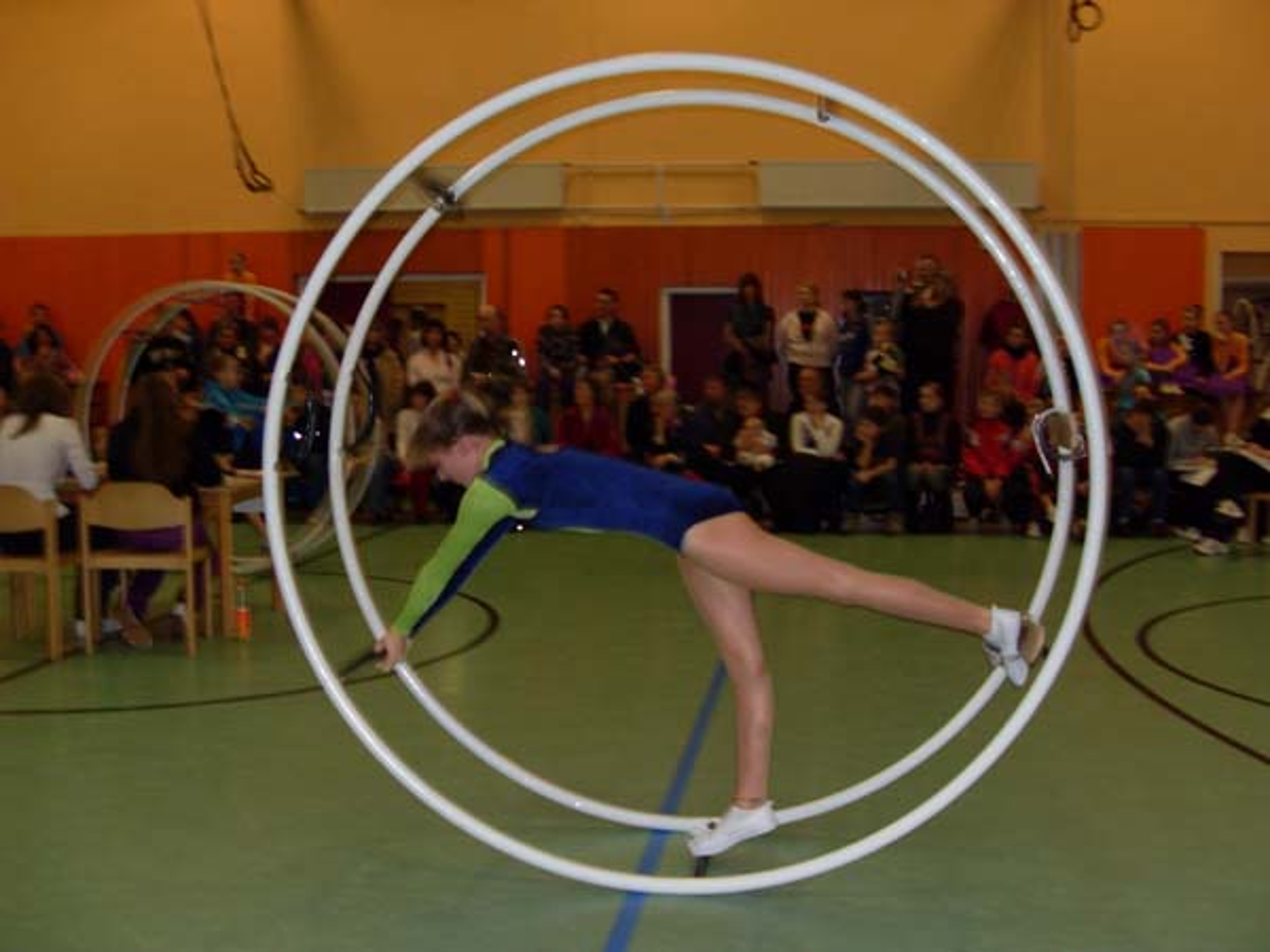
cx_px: 635
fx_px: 1357
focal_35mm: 37
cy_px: 476
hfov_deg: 50.1
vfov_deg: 38.7
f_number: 2.8
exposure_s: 1/45
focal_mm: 6.3
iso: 120
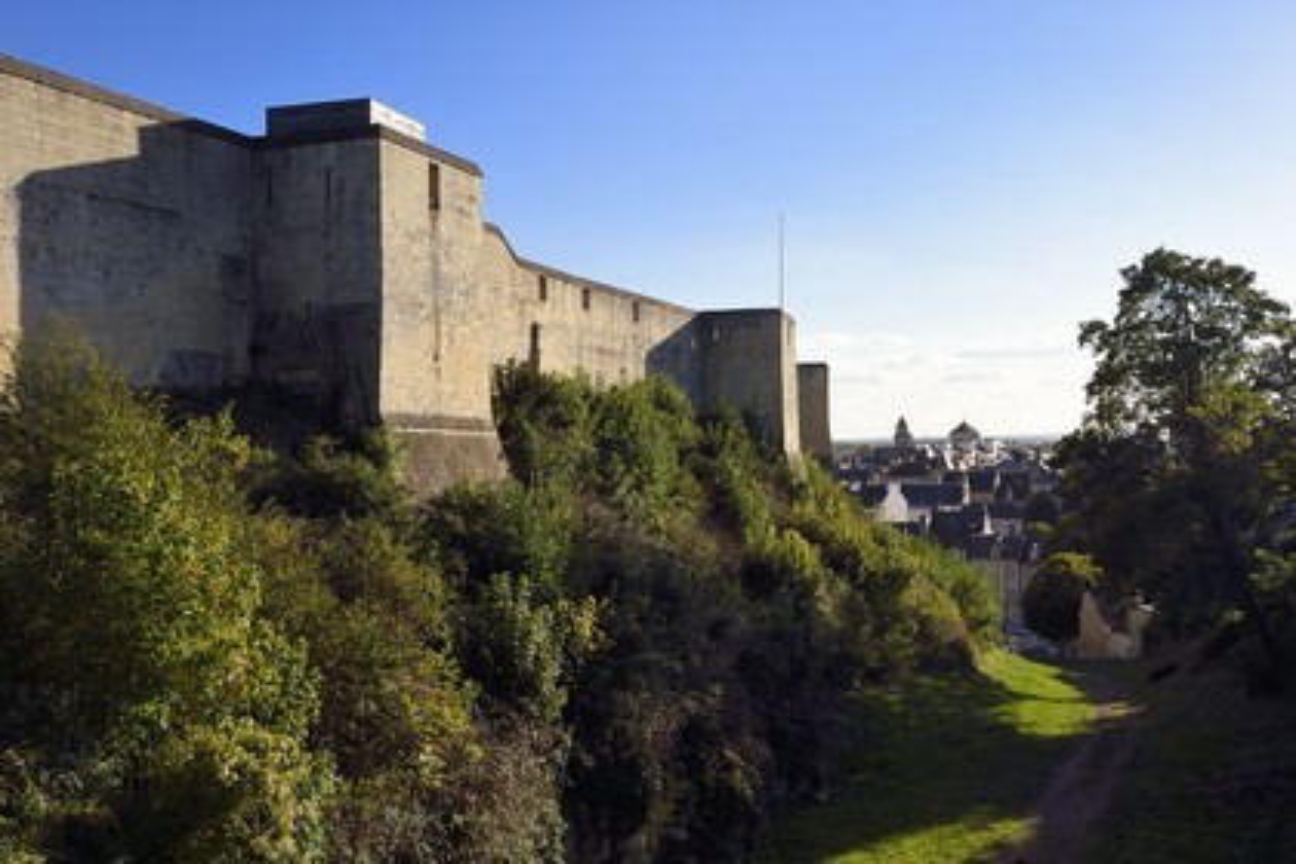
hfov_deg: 50.7
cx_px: 648
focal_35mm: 38
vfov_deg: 35.1
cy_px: 432
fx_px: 1368
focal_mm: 38
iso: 200
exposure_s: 1/250
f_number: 13
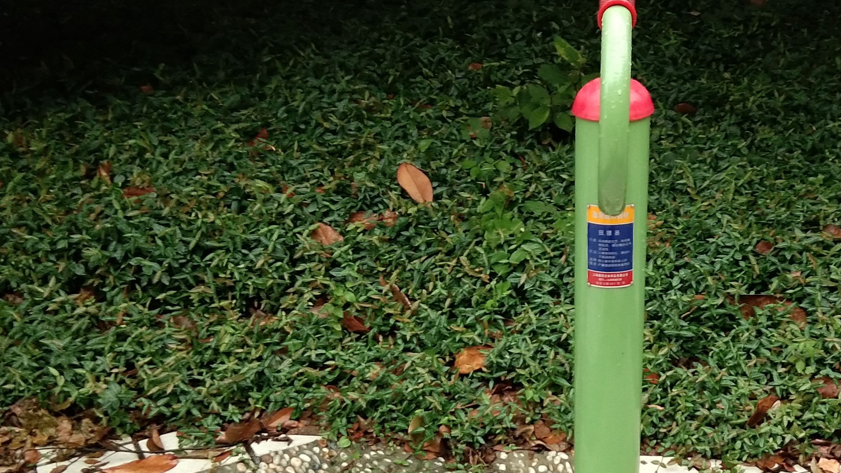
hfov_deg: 34.9
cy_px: 321
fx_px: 1316
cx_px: 599
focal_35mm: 59
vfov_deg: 20.3
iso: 500
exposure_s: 1/25
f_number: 2.2
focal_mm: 3.69
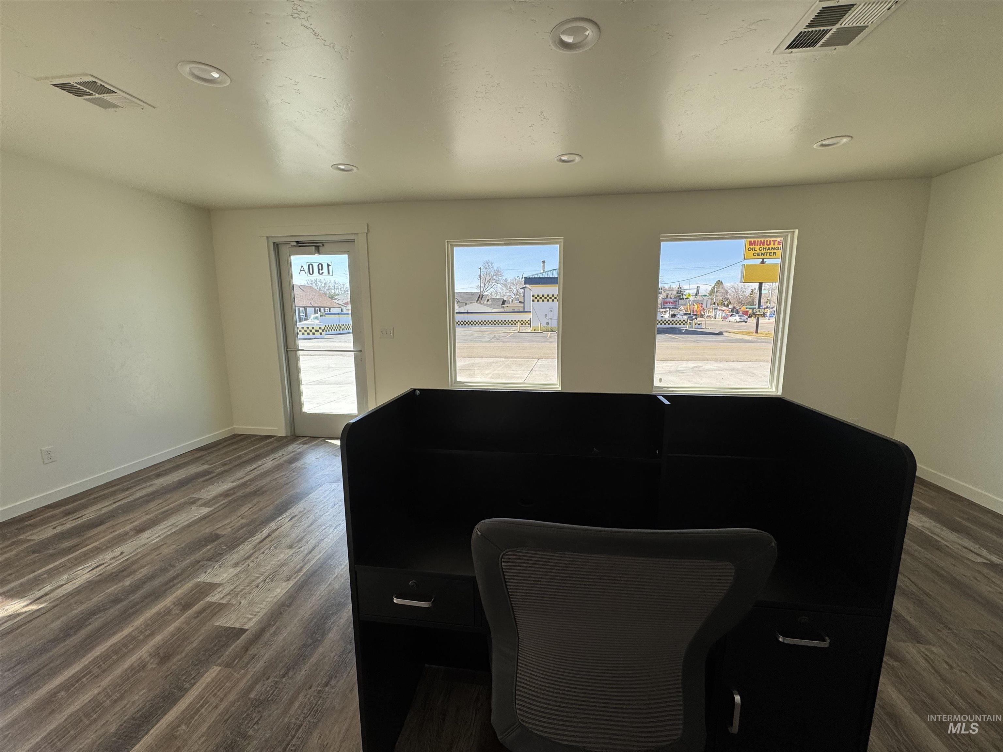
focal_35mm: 14
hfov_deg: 102.1
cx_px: 502
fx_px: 406
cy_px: 376
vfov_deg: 85.7
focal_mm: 2.22
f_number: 2.2
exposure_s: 1/273
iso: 40
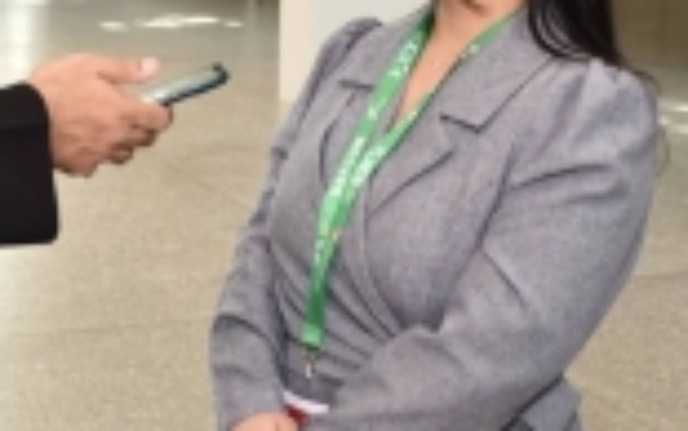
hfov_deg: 24.0
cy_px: 51
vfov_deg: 15.4
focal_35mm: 84
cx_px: 84
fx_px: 1576
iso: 640
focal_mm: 32
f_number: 4
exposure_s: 1/125
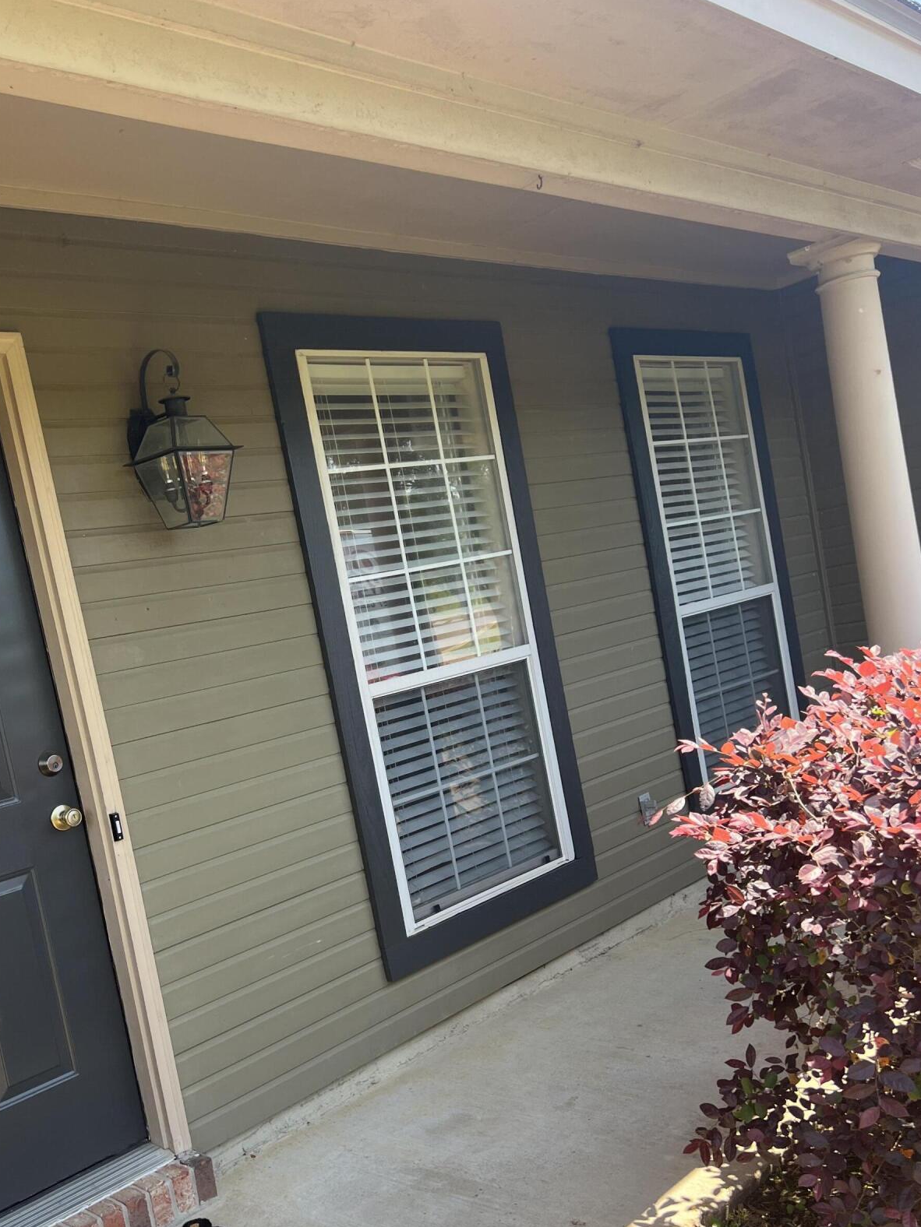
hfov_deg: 42.6
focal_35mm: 33
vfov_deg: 55.0
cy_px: 726
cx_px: 348
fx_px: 1171
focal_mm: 5.7
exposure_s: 1/650
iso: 50
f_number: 1.5
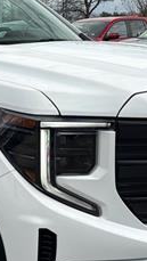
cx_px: -15
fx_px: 505
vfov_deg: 29.0
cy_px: 128
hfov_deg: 16.1
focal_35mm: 73
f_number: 1.78
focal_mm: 6.76
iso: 80
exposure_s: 1/3145
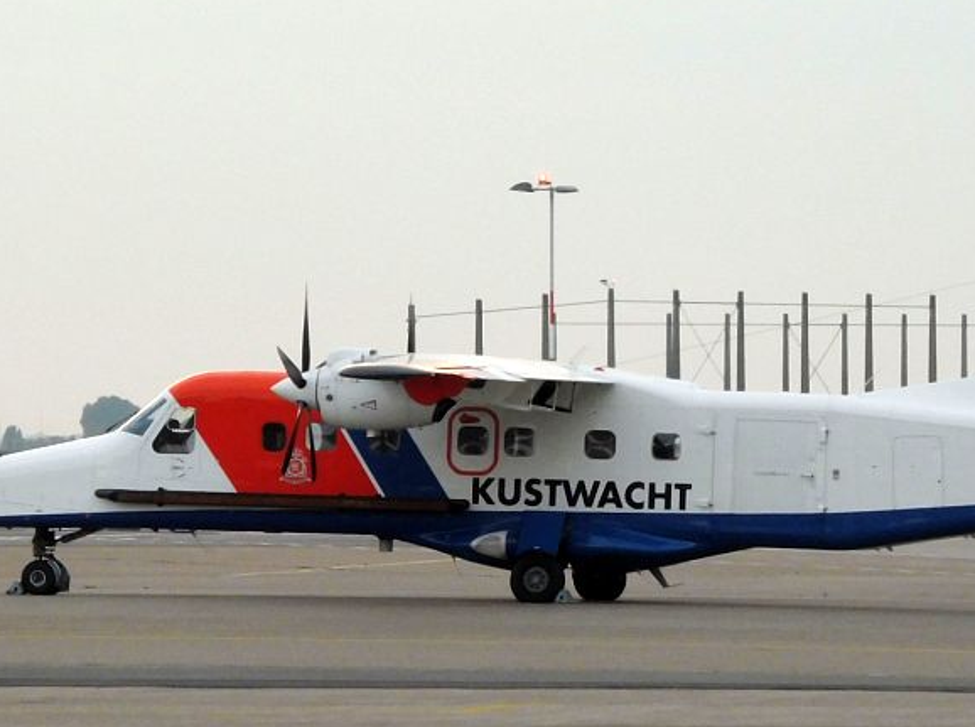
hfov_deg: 5.2
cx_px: 693
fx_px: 10653
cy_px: 325
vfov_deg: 3.9
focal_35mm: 379
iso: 320
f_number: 6.3
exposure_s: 1/100
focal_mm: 38.2
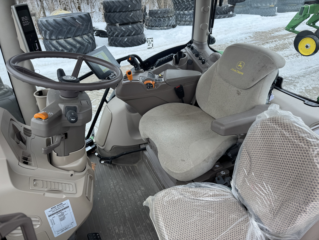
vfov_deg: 56.8
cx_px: 160
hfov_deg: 71.6
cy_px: 120
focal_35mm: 24
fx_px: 221
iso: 80
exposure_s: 1/484
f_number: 1.78
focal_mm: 6.76
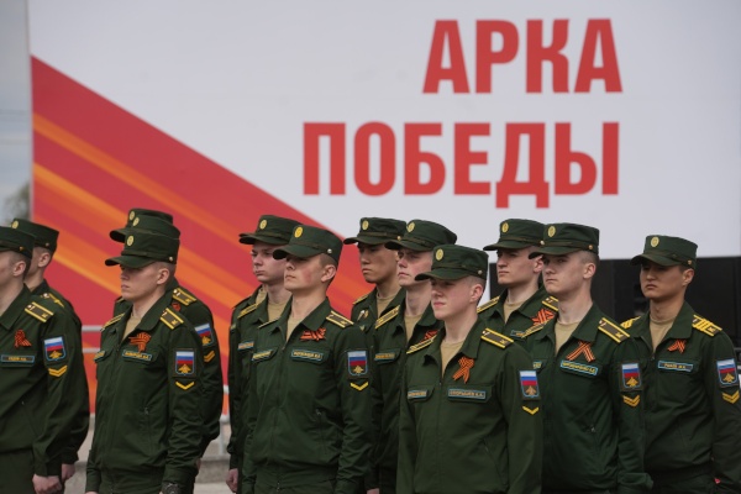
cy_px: 247
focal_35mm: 142
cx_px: 370
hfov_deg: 14.4
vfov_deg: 9.7
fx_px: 2923
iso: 125
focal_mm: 142
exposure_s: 1/1000
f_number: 5.6
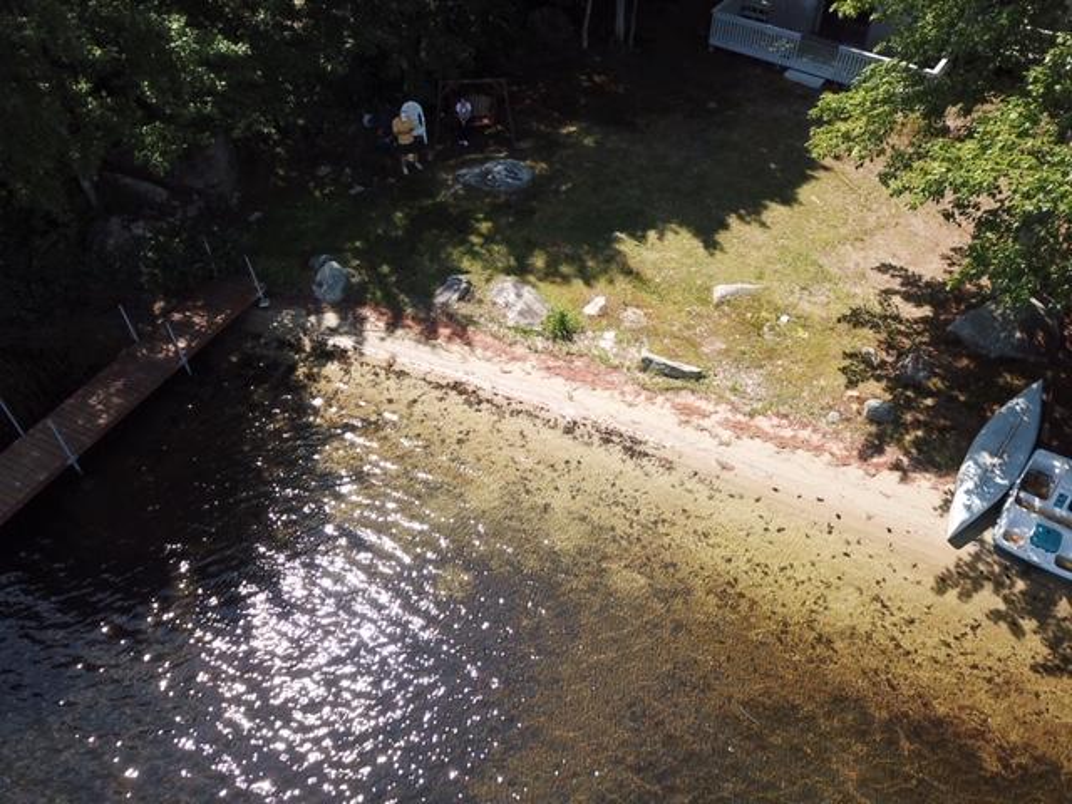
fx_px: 805
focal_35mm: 26
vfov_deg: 53.1
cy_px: 402
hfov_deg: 67.3
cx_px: 536
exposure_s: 1/791
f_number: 2.2
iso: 100
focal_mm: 4.73
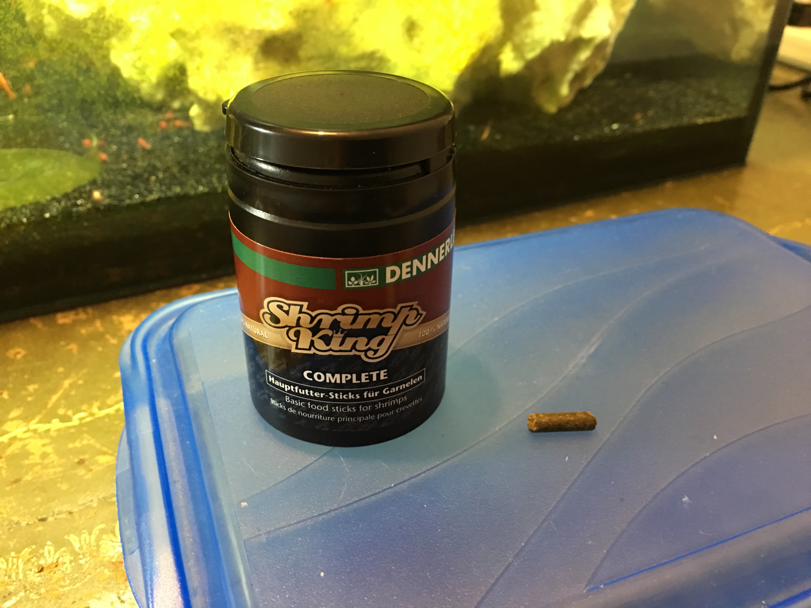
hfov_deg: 61.7
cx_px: 406
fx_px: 679
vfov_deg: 48.2
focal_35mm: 29
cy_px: 304
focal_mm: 4.15
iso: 100
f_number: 2.2
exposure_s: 1/8
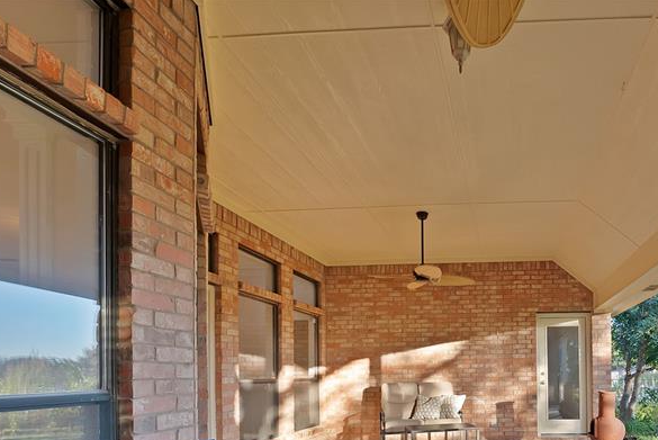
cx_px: 487
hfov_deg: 75.7
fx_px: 384
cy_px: 383
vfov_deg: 53.4
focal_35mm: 21
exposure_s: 1/8
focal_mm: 12
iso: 640
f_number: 9
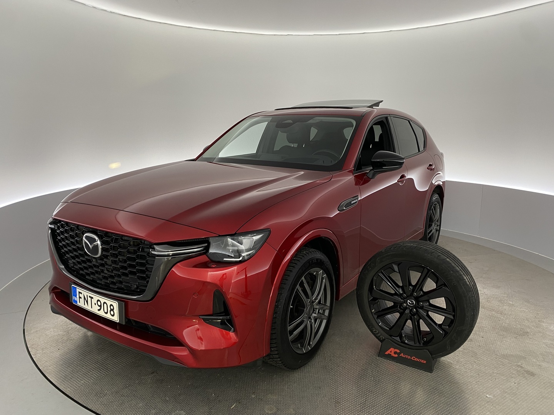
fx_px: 416
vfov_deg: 53.1
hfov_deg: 67.3
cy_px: 208
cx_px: 277
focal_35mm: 26
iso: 80
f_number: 1.8
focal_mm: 4.25
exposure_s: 1/50
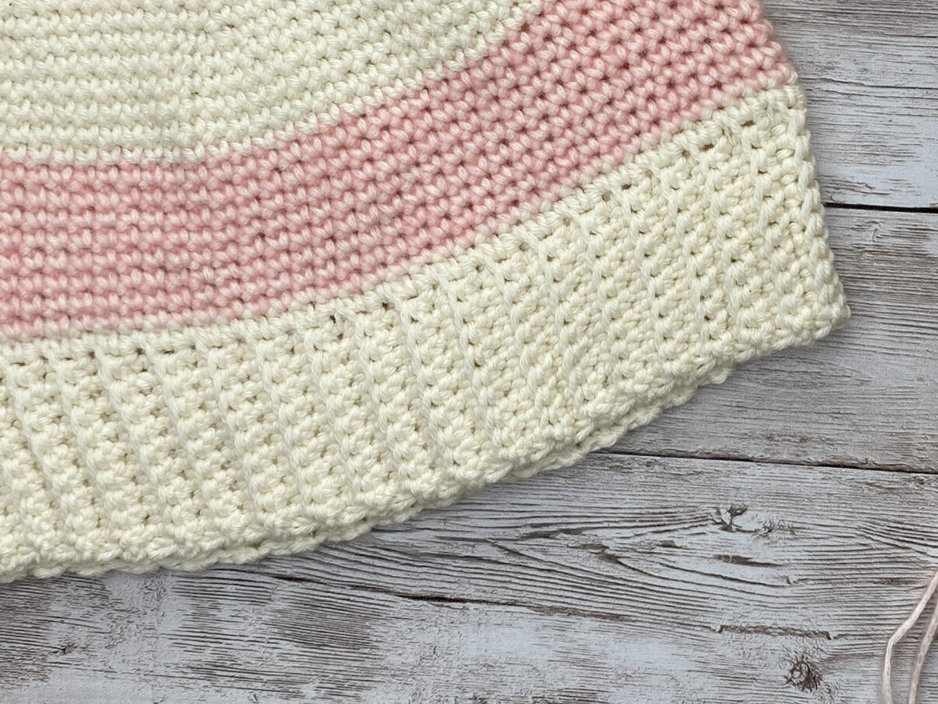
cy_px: 147
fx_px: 1491
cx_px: 559
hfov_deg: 34.8
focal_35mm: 55
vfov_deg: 26.1
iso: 40
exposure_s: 1/121
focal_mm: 4.25
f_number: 1.8
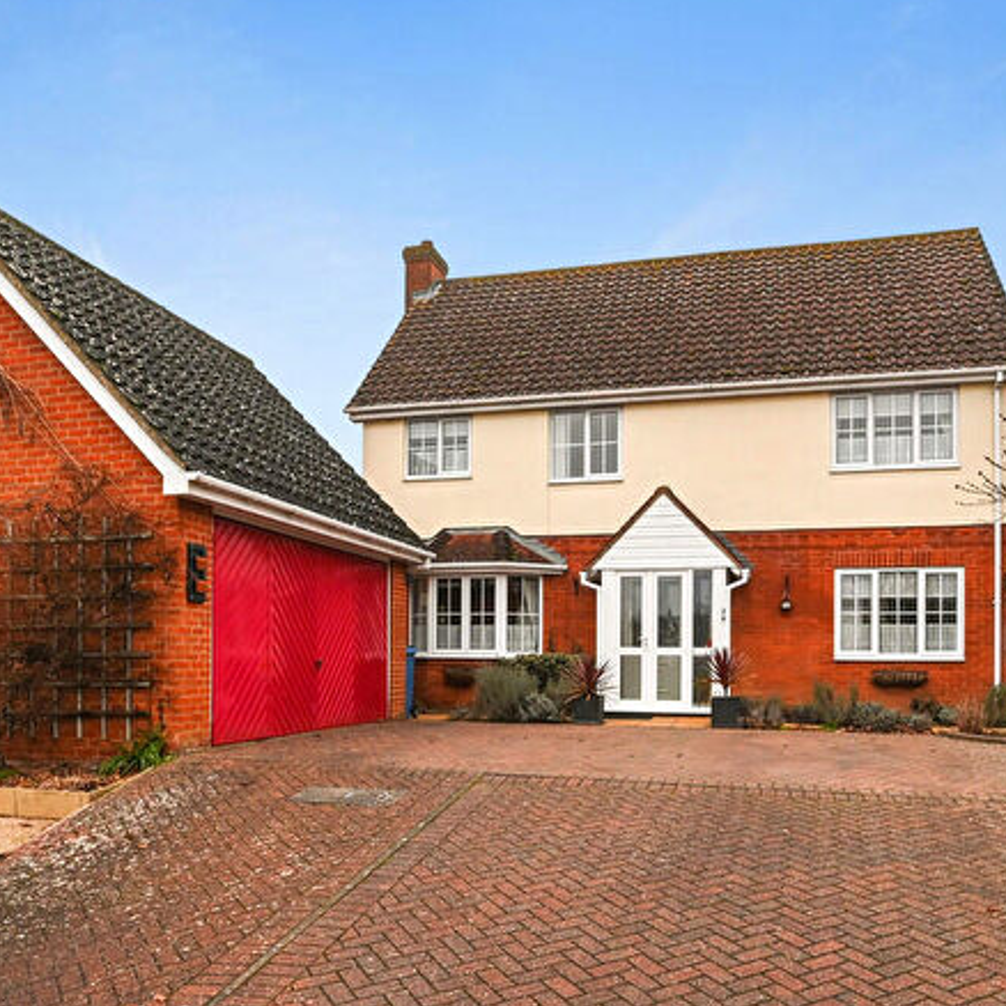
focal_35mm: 19
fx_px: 625
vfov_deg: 77.6
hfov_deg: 77.2
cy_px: 482
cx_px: 427
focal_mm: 14
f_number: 8
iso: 800
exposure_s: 1/60
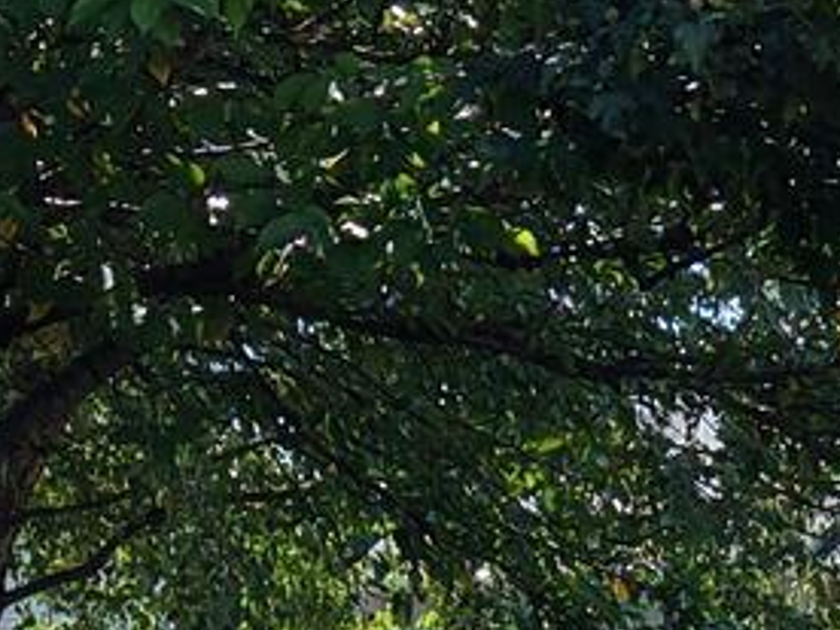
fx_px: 4319
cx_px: 374
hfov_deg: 11.1
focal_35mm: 178
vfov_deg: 8.1
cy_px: 1047
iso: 250
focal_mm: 8.67
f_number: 1.8
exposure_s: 1/4000
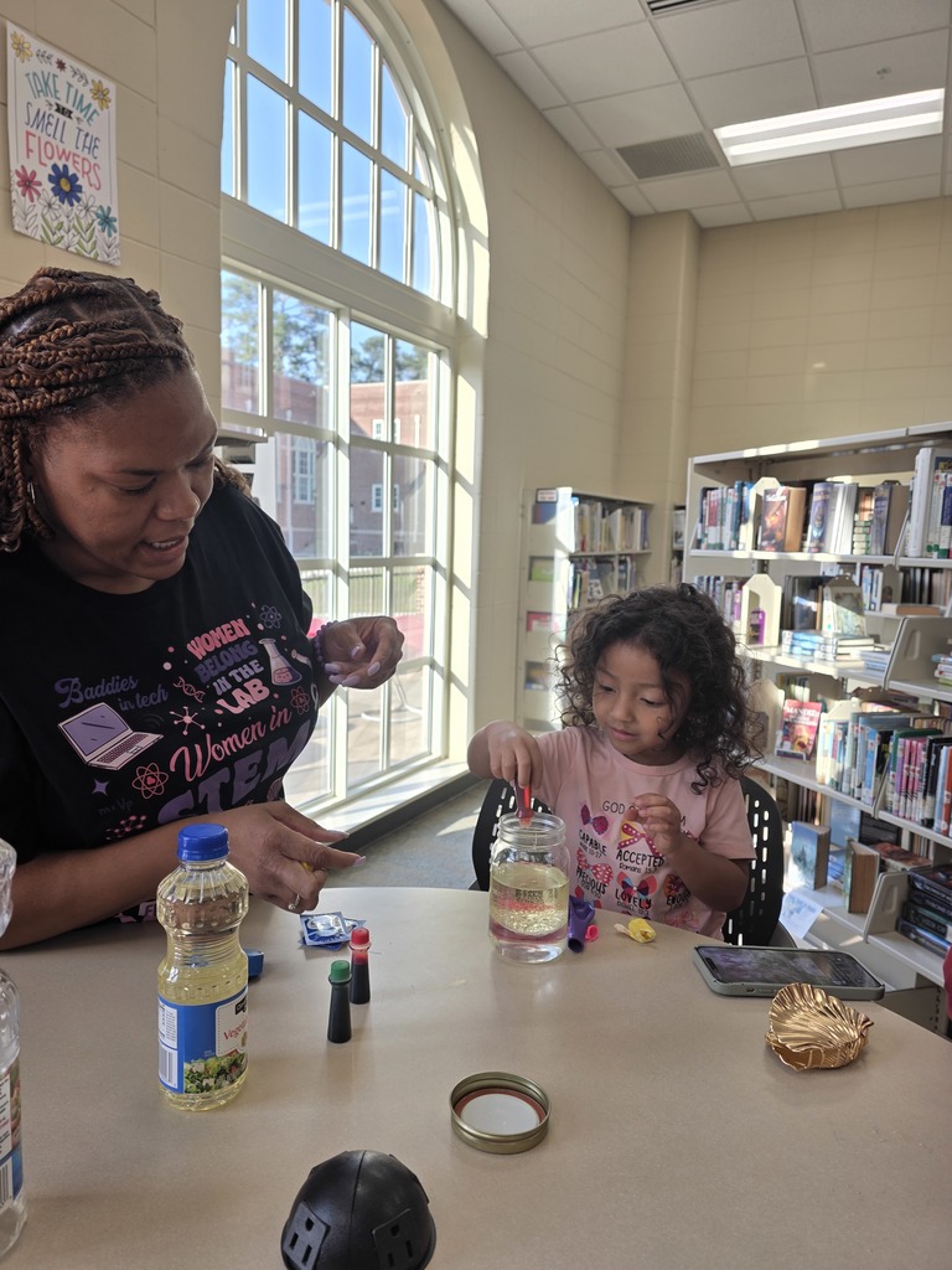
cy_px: 635
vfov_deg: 73.9
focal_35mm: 23
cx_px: 476
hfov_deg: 58.9
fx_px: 843
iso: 32
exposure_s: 1/120
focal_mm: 6.3
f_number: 1.7
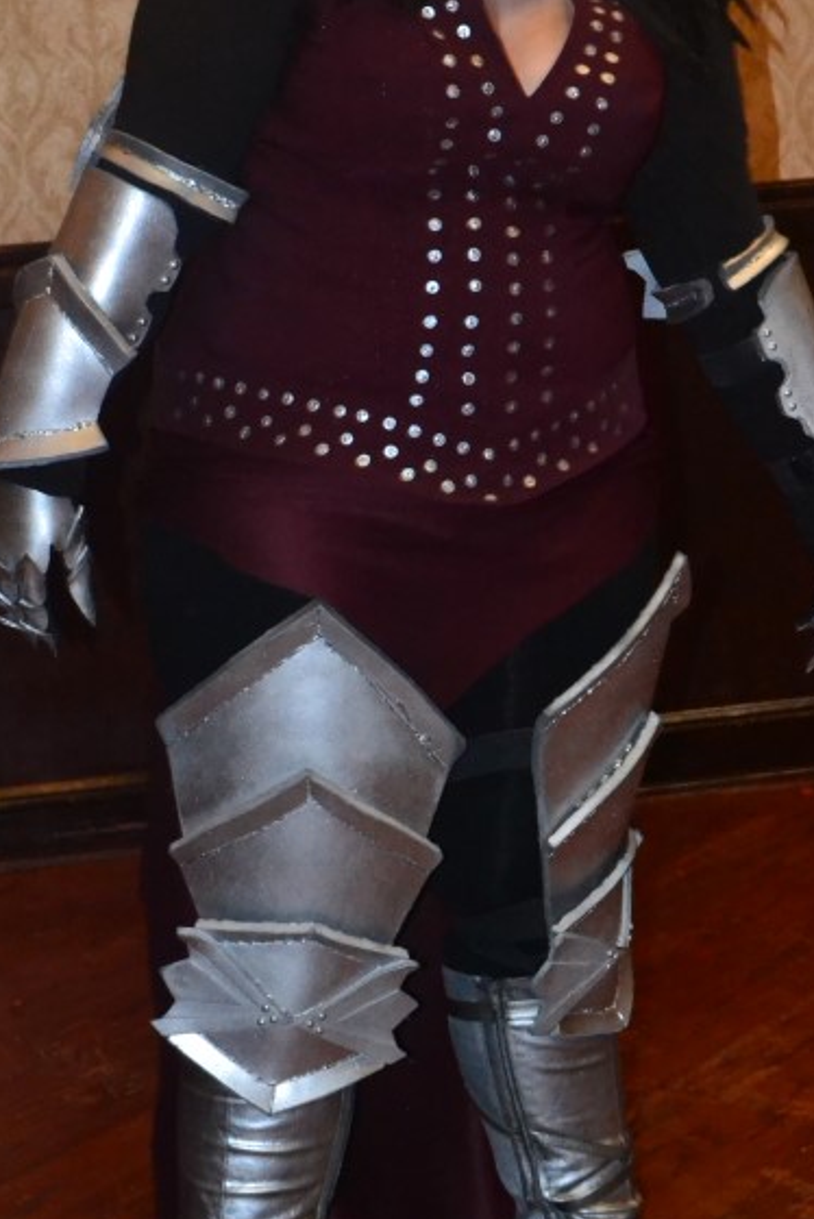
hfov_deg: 12.3
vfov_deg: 18.4
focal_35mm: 111
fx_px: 3760
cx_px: 514
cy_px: 518
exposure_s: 1/60
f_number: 7.1
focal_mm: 36
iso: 3200
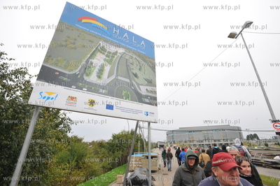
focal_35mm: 17
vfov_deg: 70.3
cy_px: 93
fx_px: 132
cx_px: 140
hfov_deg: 93.3
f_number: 8
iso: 200
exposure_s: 1/80
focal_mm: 17
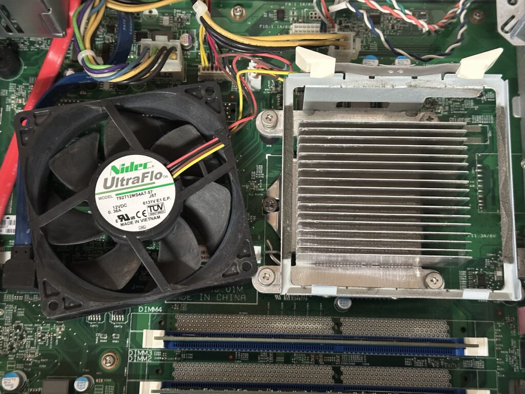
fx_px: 728
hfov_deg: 39.7
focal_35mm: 48
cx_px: 262
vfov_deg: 30.3
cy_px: 197
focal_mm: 6.86
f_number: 1.78
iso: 500
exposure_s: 1/25
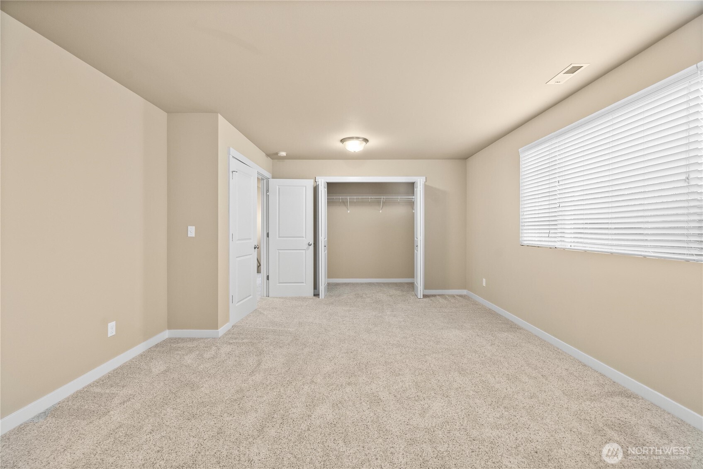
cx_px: 352
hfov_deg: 104.2
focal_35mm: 14
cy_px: 234
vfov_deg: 81.3
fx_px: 274
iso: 1000
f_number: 7.1
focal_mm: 14
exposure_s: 1/2.5
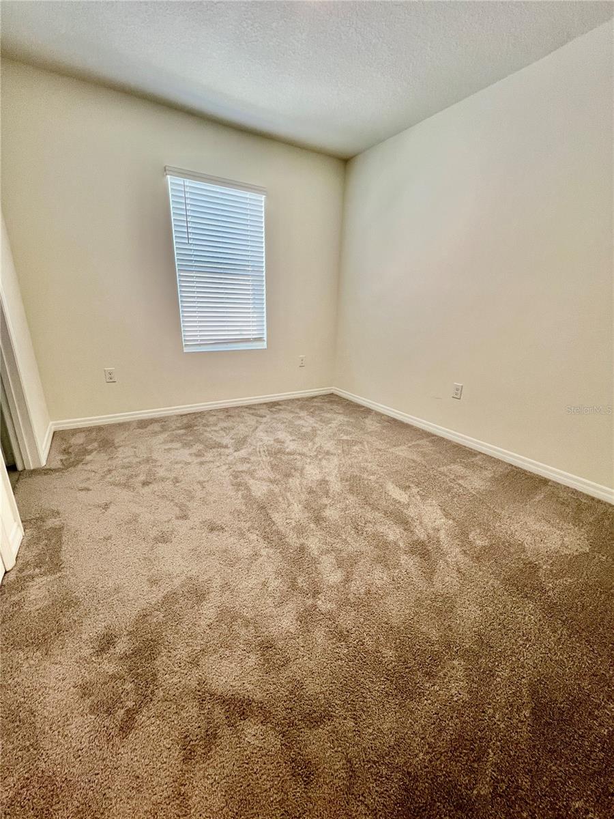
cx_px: 307
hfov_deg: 89.9
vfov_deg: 106.2
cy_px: 410
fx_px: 307
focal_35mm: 13
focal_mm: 1.57
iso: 125
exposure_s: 1/120
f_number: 1.8
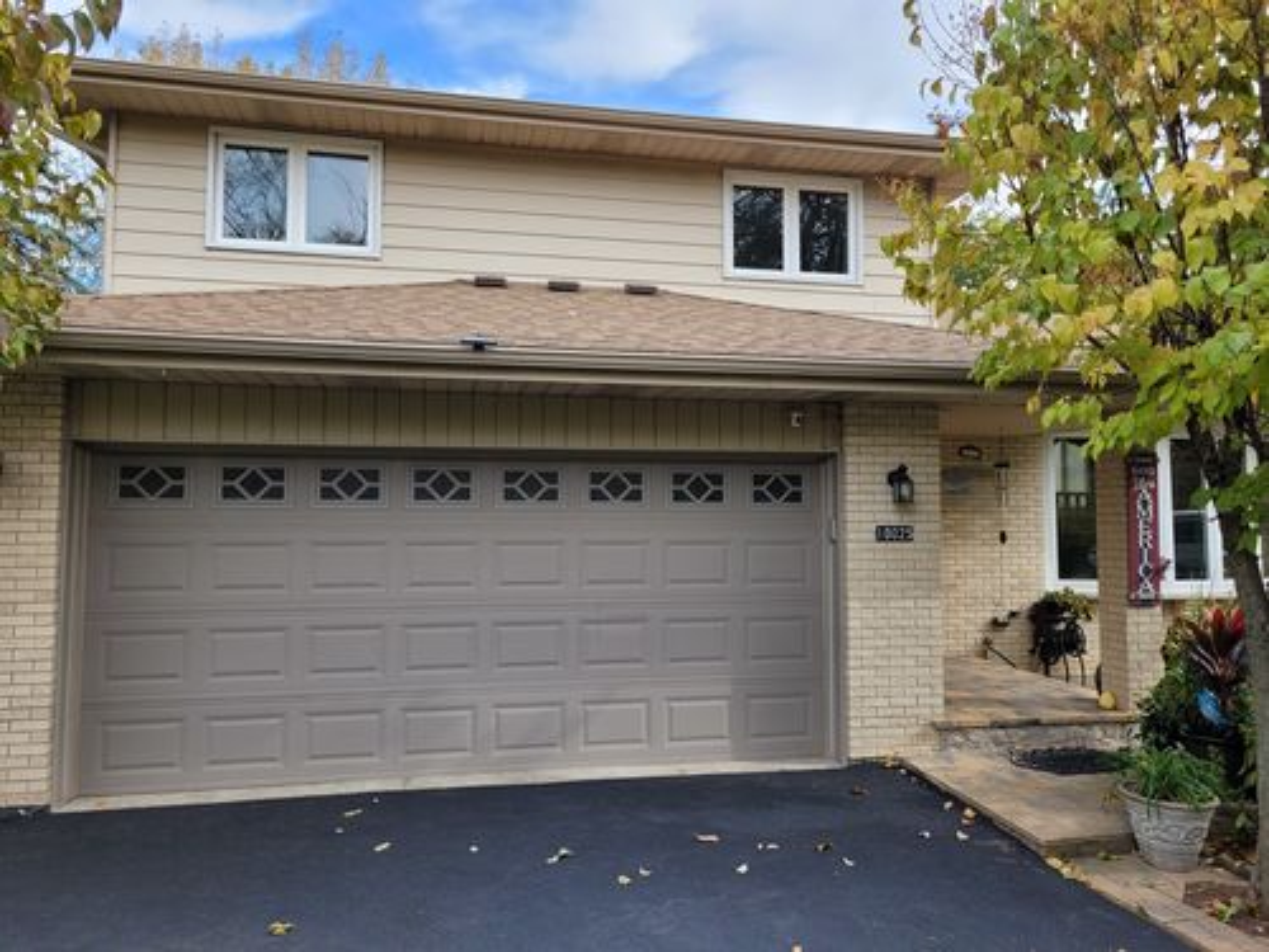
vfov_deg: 53.1
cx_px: 634
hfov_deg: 67.3
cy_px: 476
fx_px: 953
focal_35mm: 26
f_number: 1.8
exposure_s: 1/671
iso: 40
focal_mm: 5.4
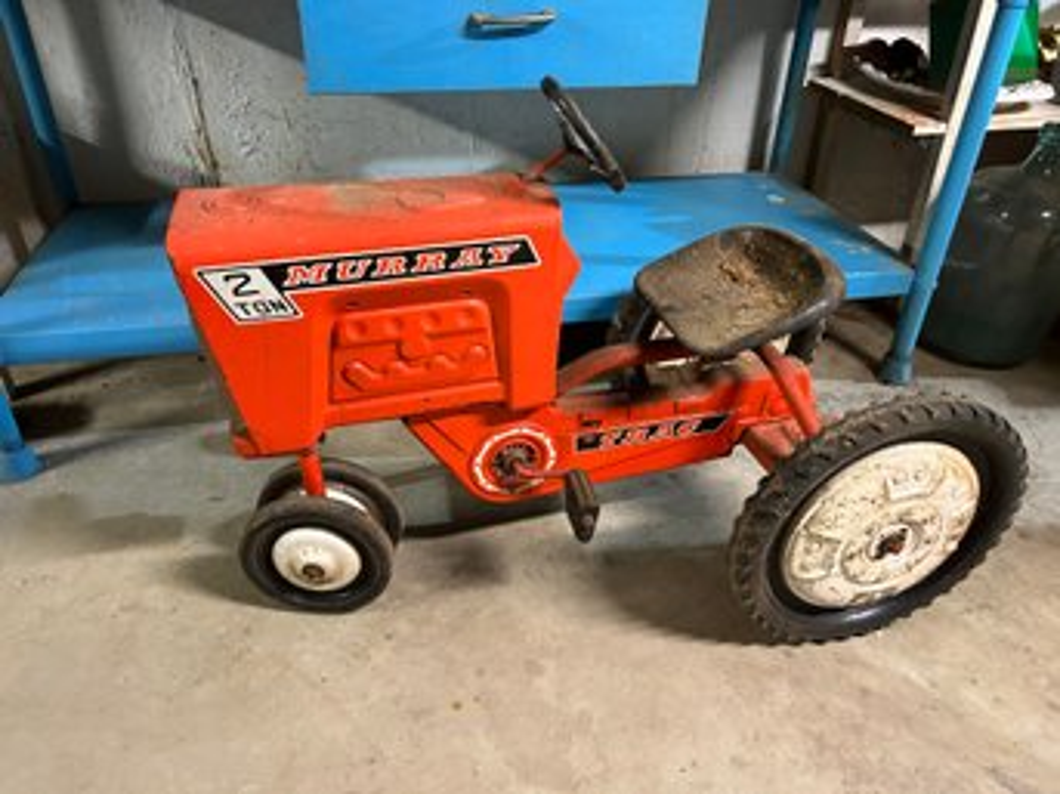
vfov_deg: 53.0
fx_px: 796
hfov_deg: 67.3
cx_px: 530
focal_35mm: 26
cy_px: 397
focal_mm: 5.7
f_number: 1.5
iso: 500
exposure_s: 1/40
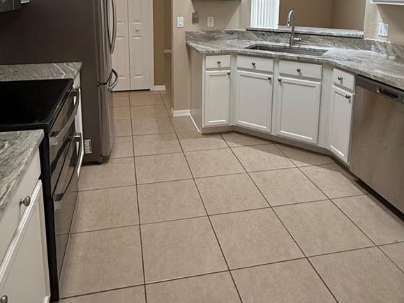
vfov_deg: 45.0
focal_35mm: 29
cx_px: 186
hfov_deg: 61.6
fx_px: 338
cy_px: 47
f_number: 2.2
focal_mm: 2.22
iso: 250
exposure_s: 1/120
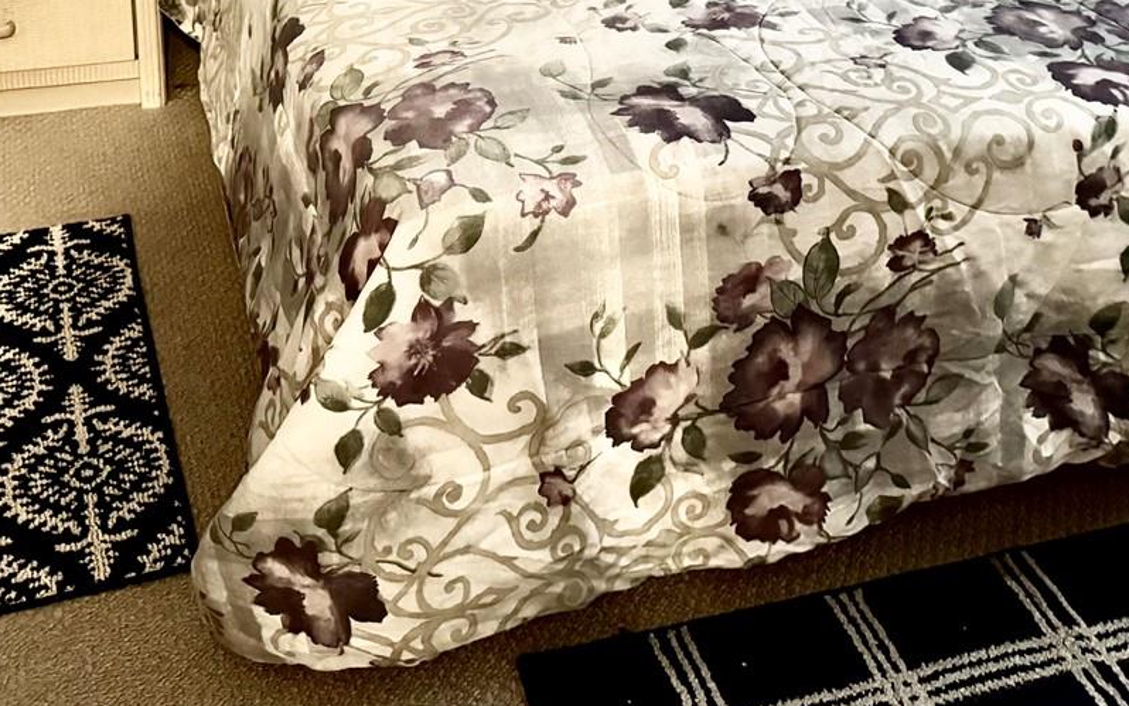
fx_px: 1569
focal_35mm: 51
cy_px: -105
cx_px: 596
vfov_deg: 23.5
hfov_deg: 39.6
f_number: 1.78
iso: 1000
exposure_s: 1/30
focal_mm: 6.76
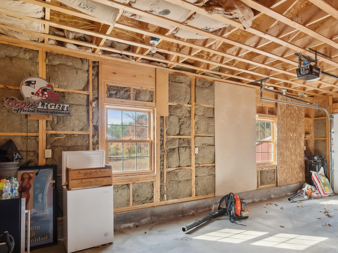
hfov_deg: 69.8
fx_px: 234
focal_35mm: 24
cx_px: 222
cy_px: 142
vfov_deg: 56.7
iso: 320
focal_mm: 16
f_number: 7.1
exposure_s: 1/8
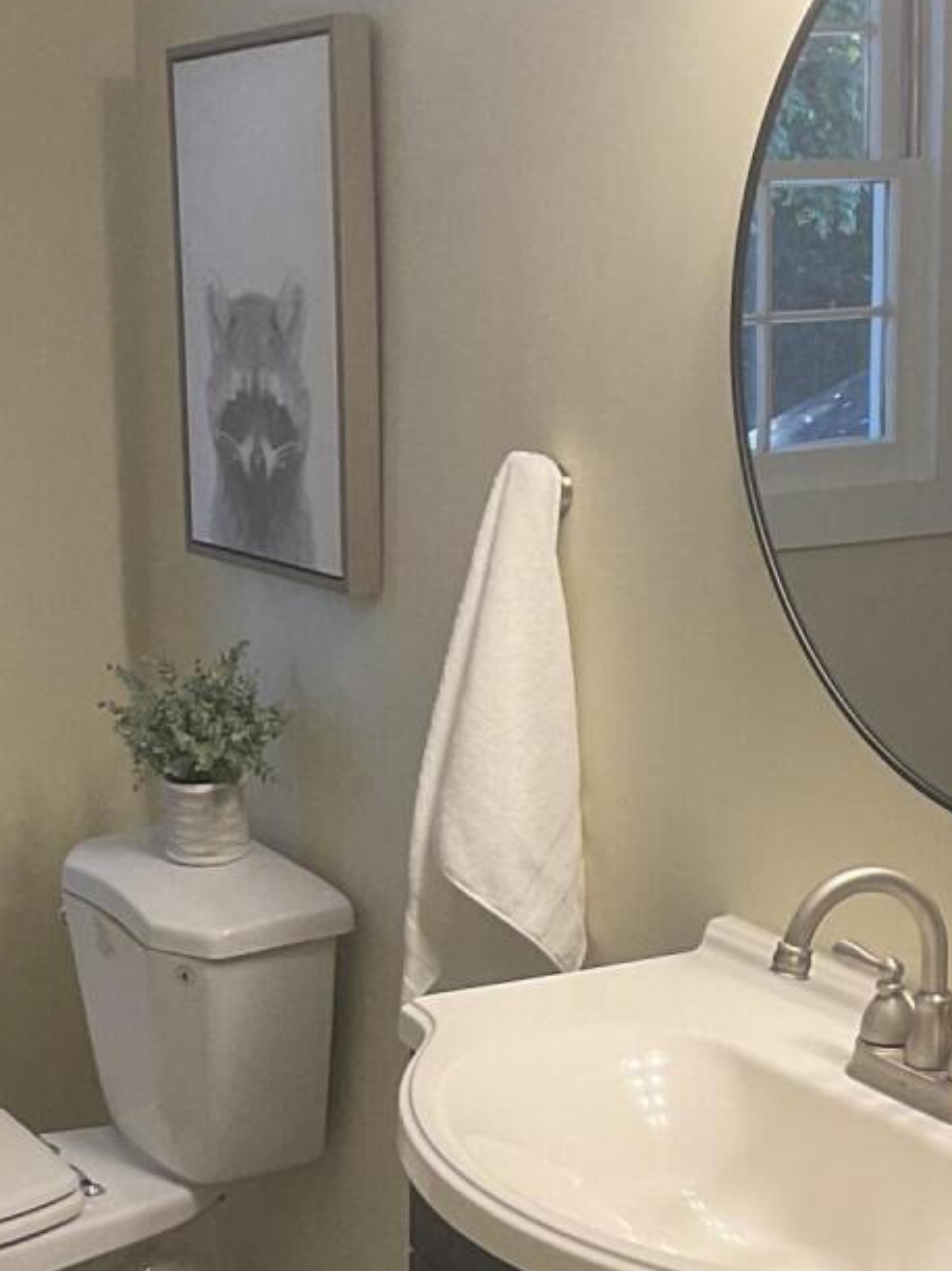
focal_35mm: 95
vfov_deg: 20.6
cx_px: 445
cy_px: 826
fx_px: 3485
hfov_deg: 15.6
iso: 40
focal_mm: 3
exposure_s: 1/120
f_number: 1.8
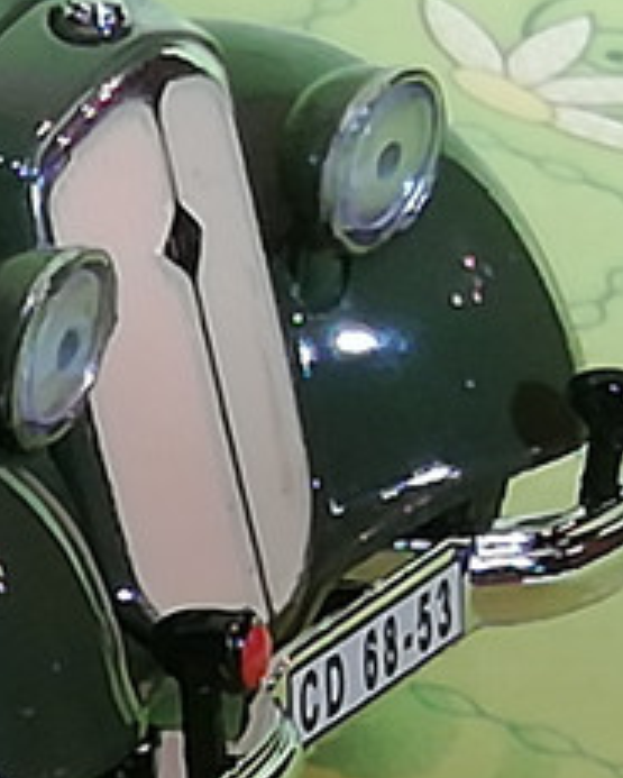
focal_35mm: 306
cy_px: -131
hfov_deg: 4.9
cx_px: -934
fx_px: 7048
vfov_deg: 6.3
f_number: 2.2
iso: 125
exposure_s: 1/33.3
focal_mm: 3.46
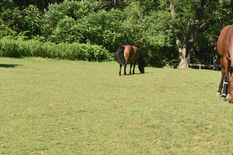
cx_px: 138
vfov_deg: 16.1
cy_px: 55
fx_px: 550
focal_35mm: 85
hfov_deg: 23.9
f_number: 9
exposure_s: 1/320
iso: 200
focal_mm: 31
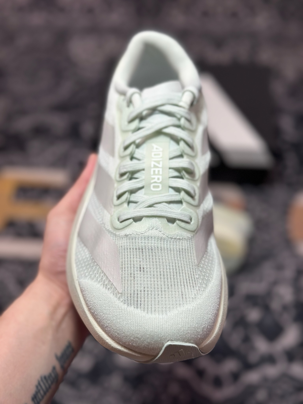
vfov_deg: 39.7
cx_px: 152
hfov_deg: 30.3
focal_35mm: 48
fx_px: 560
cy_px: 202
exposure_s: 1/1009
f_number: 1.78
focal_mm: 6.86
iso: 80
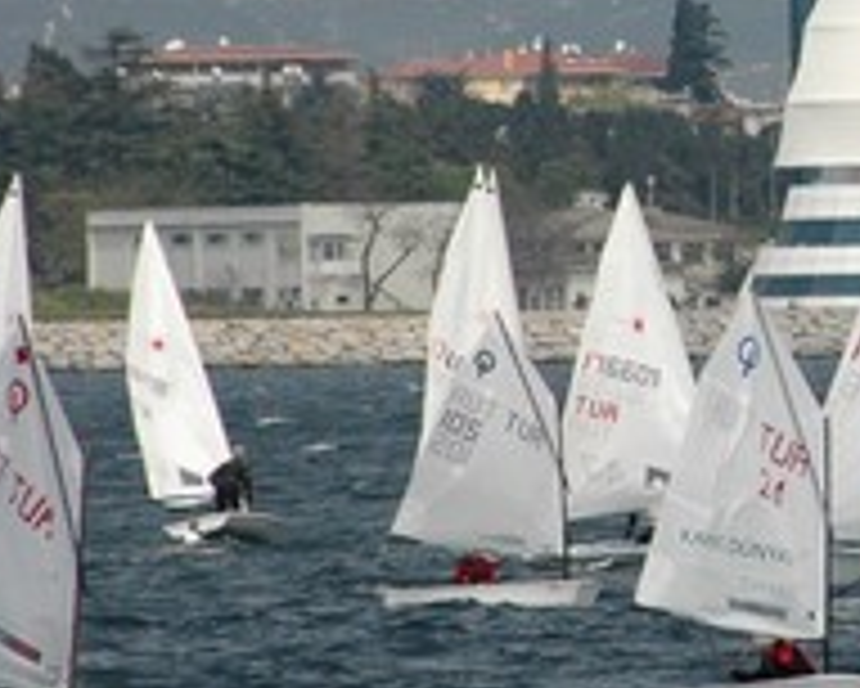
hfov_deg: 2.2
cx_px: 1135
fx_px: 22486
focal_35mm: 883
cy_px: 97
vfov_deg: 1.8
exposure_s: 1/1600
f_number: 10
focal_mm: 200
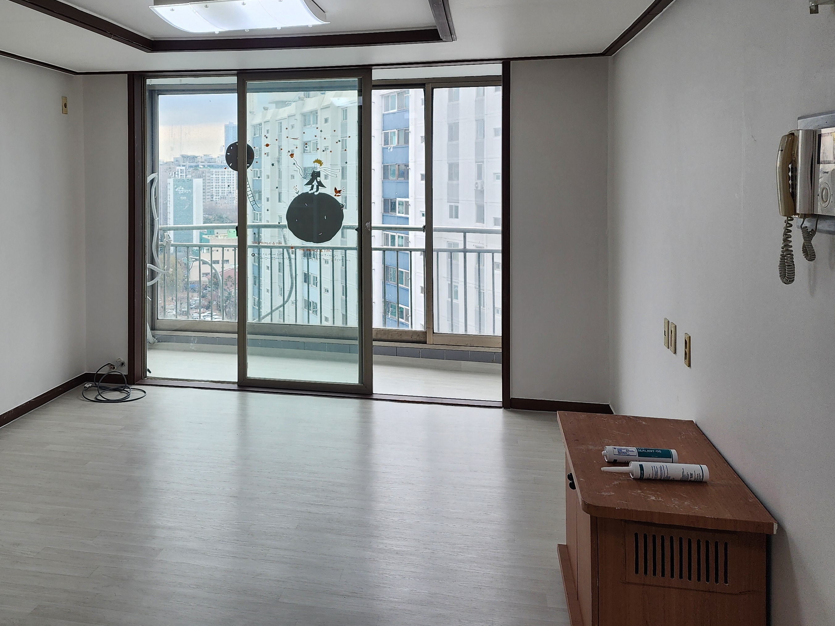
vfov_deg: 41.0
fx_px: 820
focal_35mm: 34
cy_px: 184
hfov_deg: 53.0
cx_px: 286
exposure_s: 1/180
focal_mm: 6.4
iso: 40
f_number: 1.8
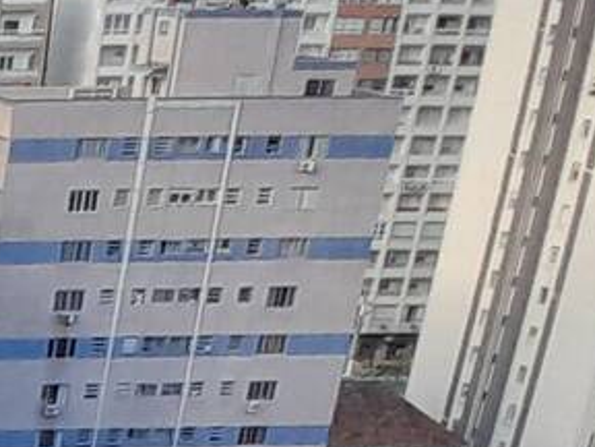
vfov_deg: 15.5
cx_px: -498
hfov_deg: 18.0
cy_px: 735
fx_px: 1461
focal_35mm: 85
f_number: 2.2
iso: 40
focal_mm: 1.46
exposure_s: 1/193
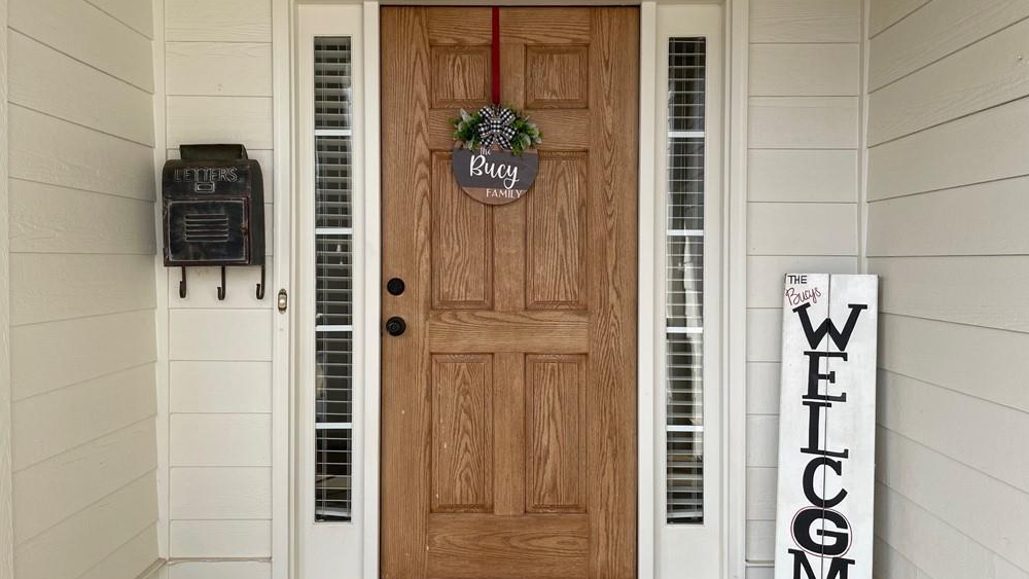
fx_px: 791
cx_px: 511
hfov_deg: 66.1
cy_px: 281
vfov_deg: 40.2
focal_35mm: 29
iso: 32
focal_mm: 4.2
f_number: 1.6
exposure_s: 1/831
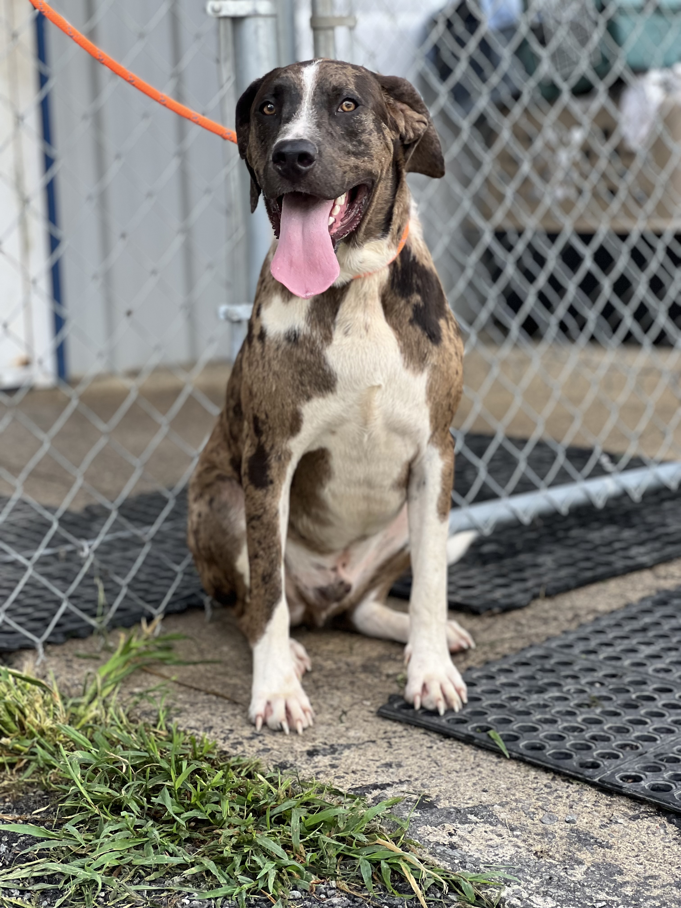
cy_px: 454
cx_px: 340
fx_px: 2020
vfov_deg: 25.3
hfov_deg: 19.1
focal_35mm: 77
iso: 50
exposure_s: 1/121
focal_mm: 9
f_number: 2.8
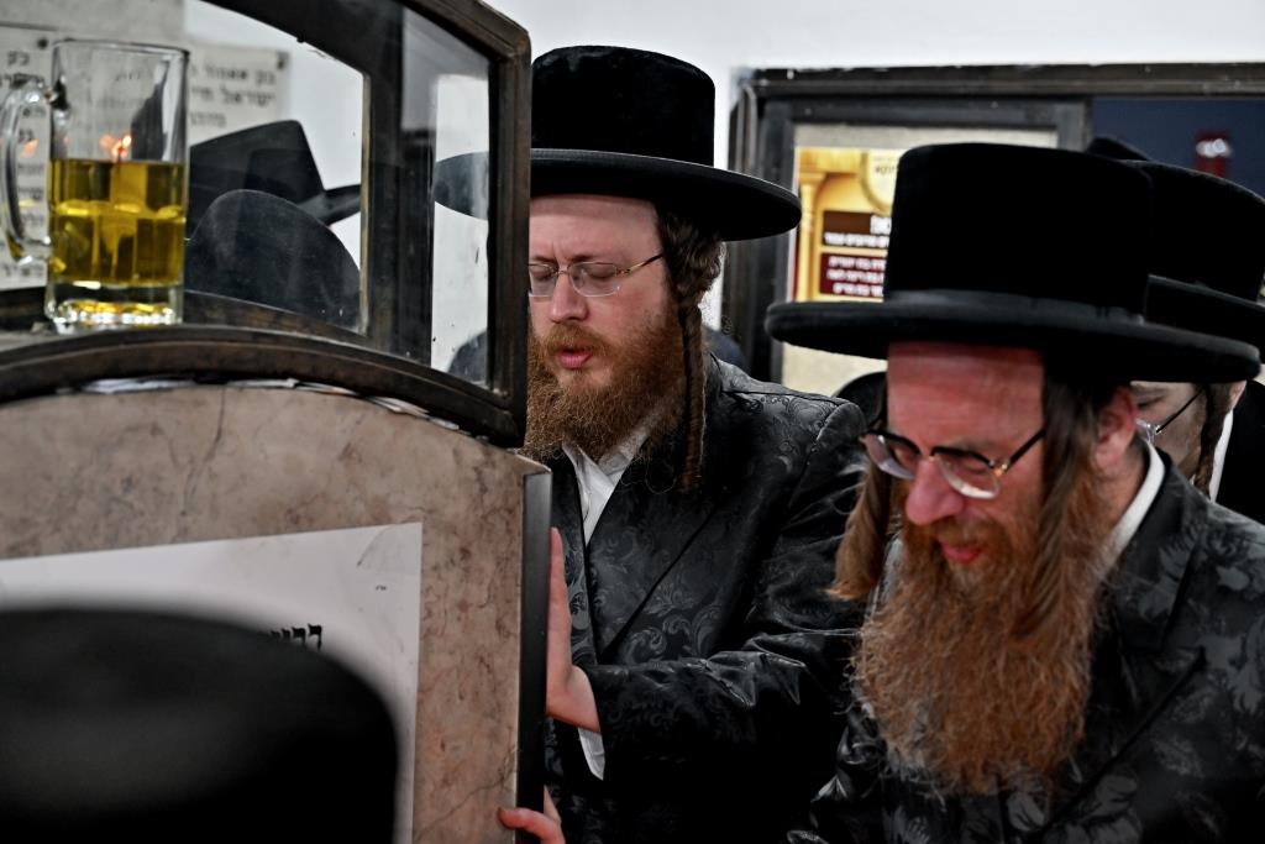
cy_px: 422
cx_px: 632
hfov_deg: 33.9
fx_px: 2073
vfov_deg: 23.0
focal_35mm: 59
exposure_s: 1/250
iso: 1000
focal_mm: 59
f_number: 4
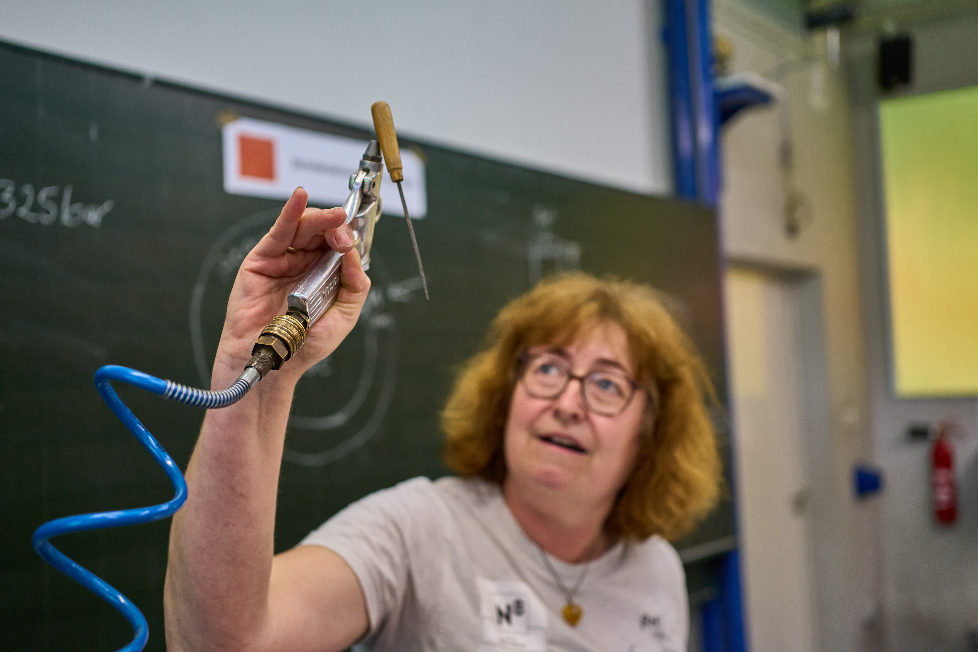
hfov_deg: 54.4
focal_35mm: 35
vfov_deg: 37.9
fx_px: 951
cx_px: 489
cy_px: 326
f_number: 2.8
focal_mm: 35
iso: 1000
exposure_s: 1/250
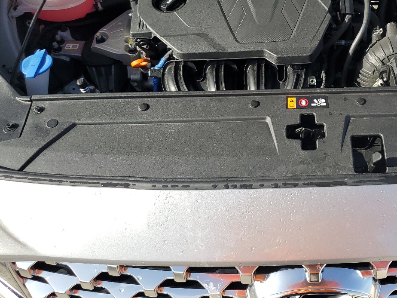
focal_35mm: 45
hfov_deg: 40.7
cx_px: 305
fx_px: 516
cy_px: 77
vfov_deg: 31.6
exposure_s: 1/1667
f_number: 1.5
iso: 50
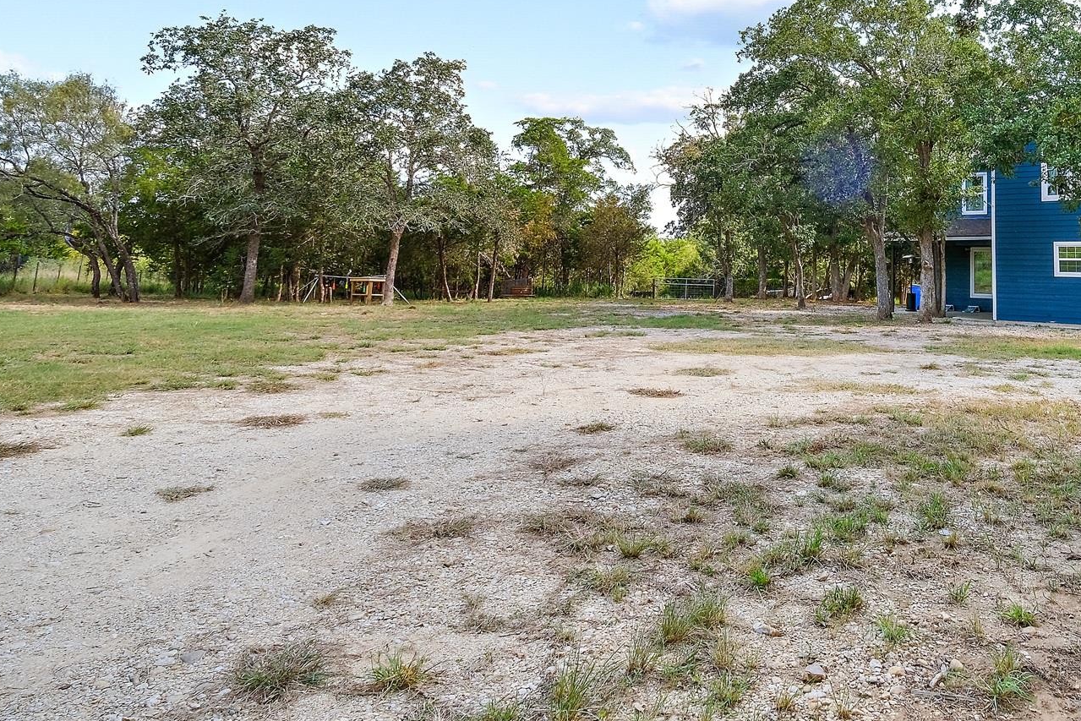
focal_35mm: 24
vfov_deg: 51.1
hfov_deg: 68.4
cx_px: 825
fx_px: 721
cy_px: 189
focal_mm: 10
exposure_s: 1/60
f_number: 14
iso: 640
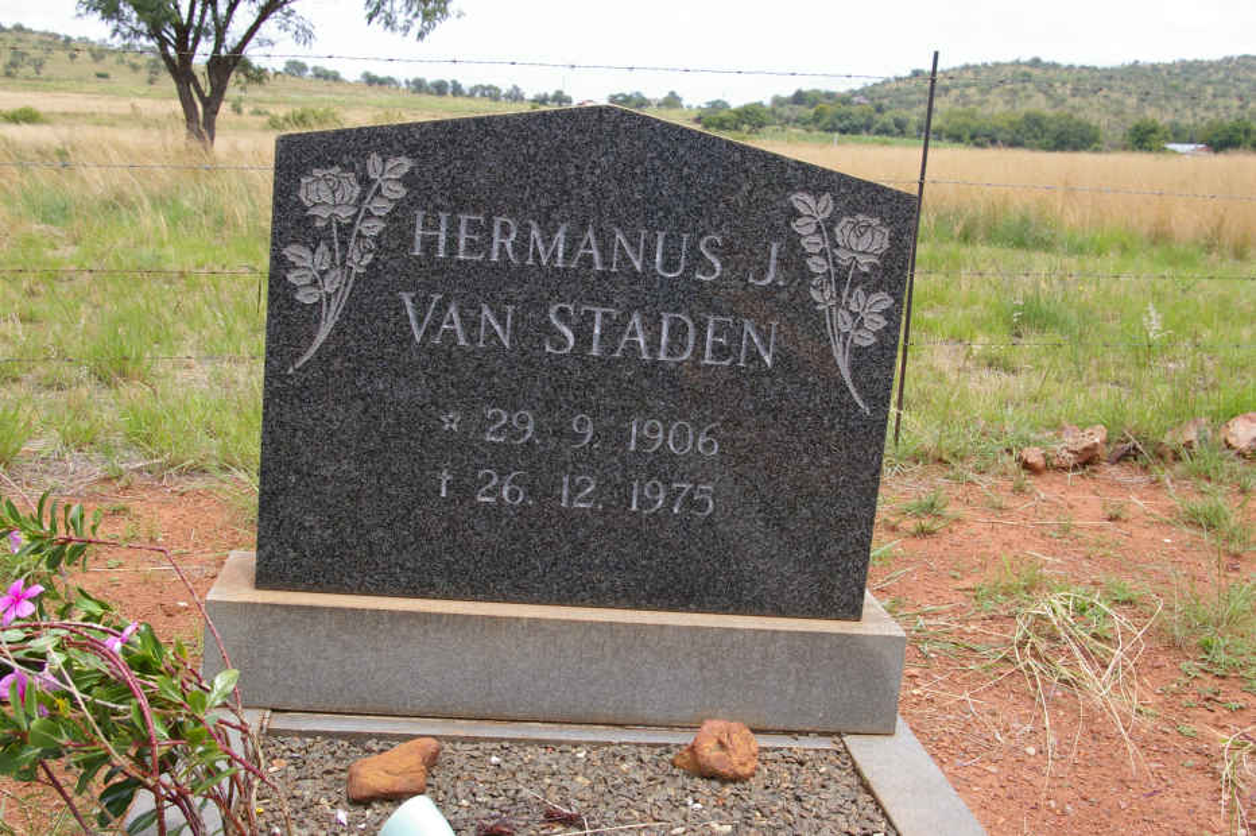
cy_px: 418
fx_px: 1360
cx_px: 628
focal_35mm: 39
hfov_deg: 49.6
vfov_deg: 34.2
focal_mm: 26
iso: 200
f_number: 8
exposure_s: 1/250
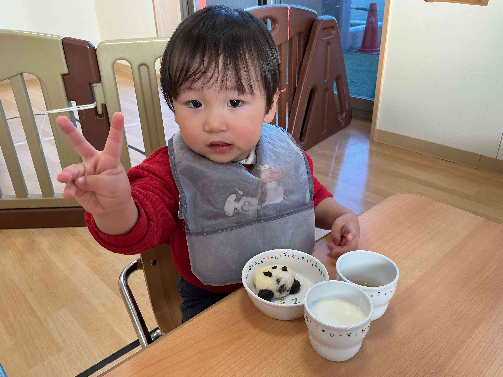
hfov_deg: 61.7
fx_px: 421
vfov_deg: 48.2
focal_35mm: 29
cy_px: 188
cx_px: 252
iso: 40
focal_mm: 3
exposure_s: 1/120
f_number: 1.8
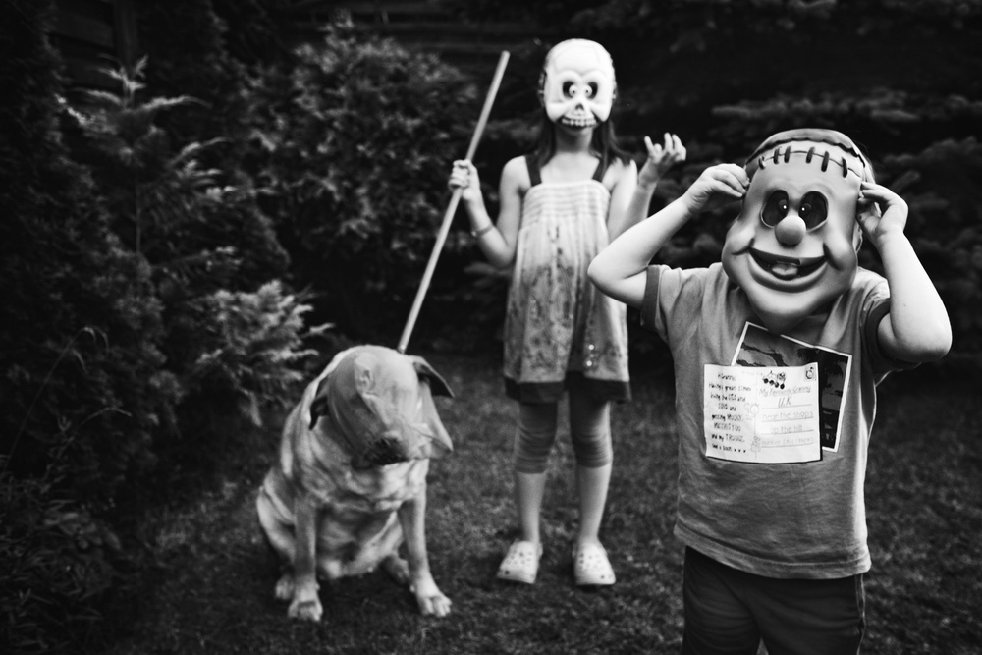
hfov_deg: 54.4
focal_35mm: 35
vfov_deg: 37.9
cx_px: 491
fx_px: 955
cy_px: 328
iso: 800
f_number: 3.6
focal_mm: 23
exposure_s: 1/60
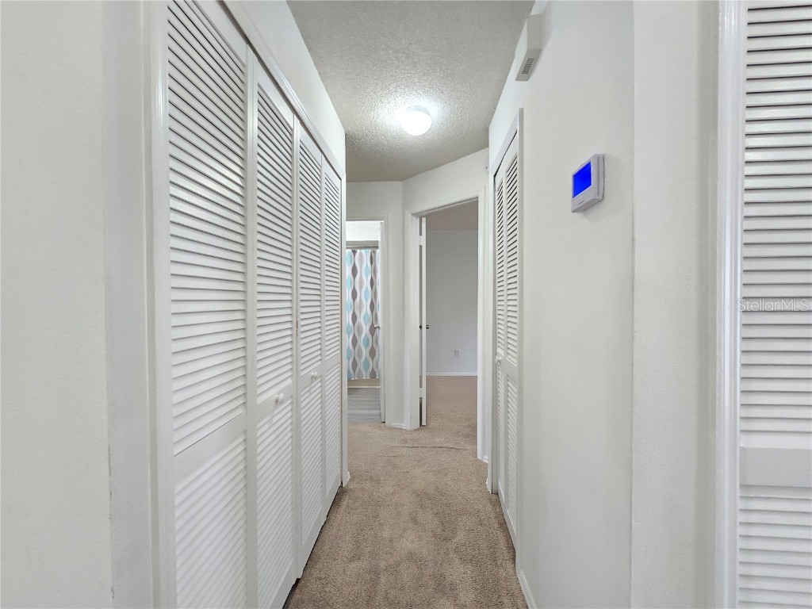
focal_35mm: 13
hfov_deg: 106.2
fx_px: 305
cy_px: 304
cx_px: 406
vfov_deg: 89.9
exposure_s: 1/60
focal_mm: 2.2
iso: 320
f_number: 2.2
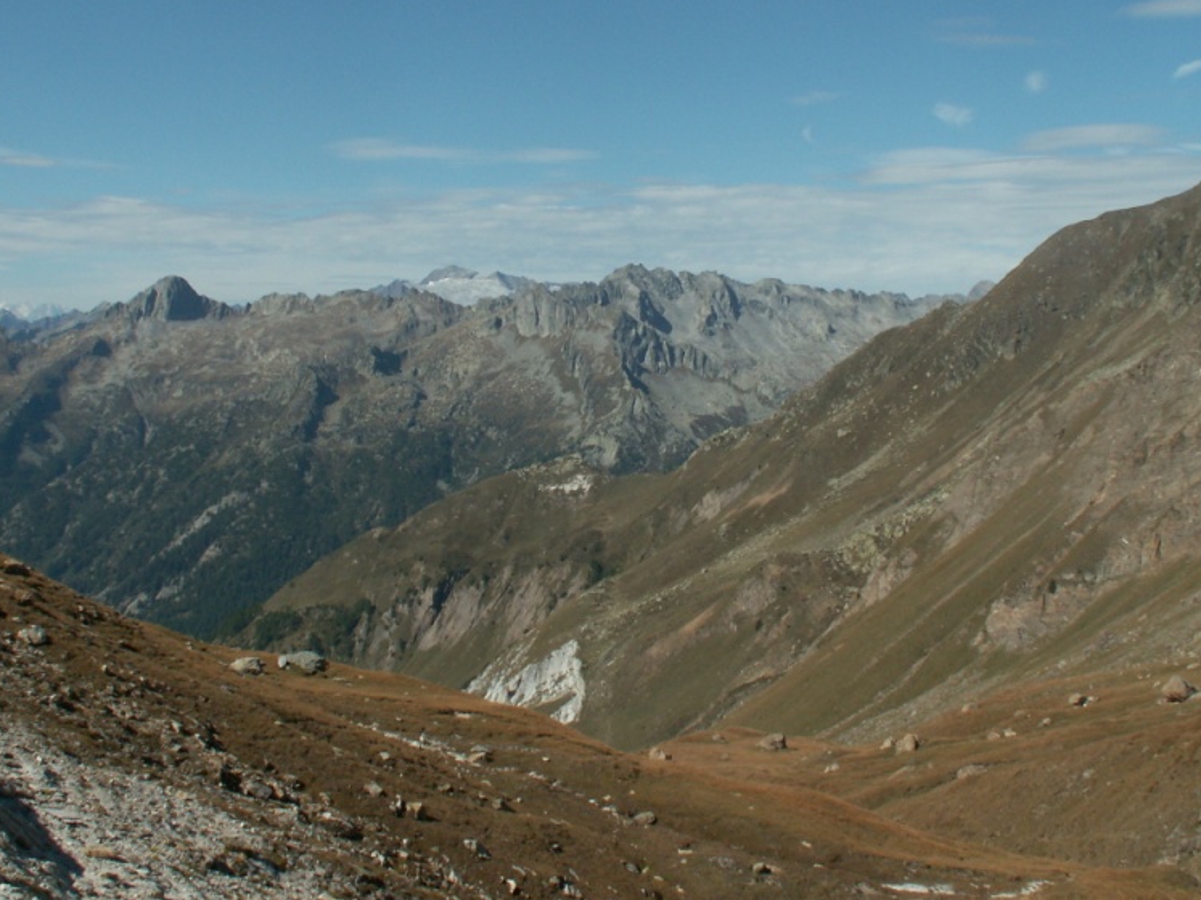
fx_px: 1665
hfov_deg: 39.7
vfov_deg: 30.1
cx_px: 627
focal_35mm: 48
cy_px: 329
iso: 50
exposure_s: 1/250
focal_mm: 5.86
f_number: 7.1
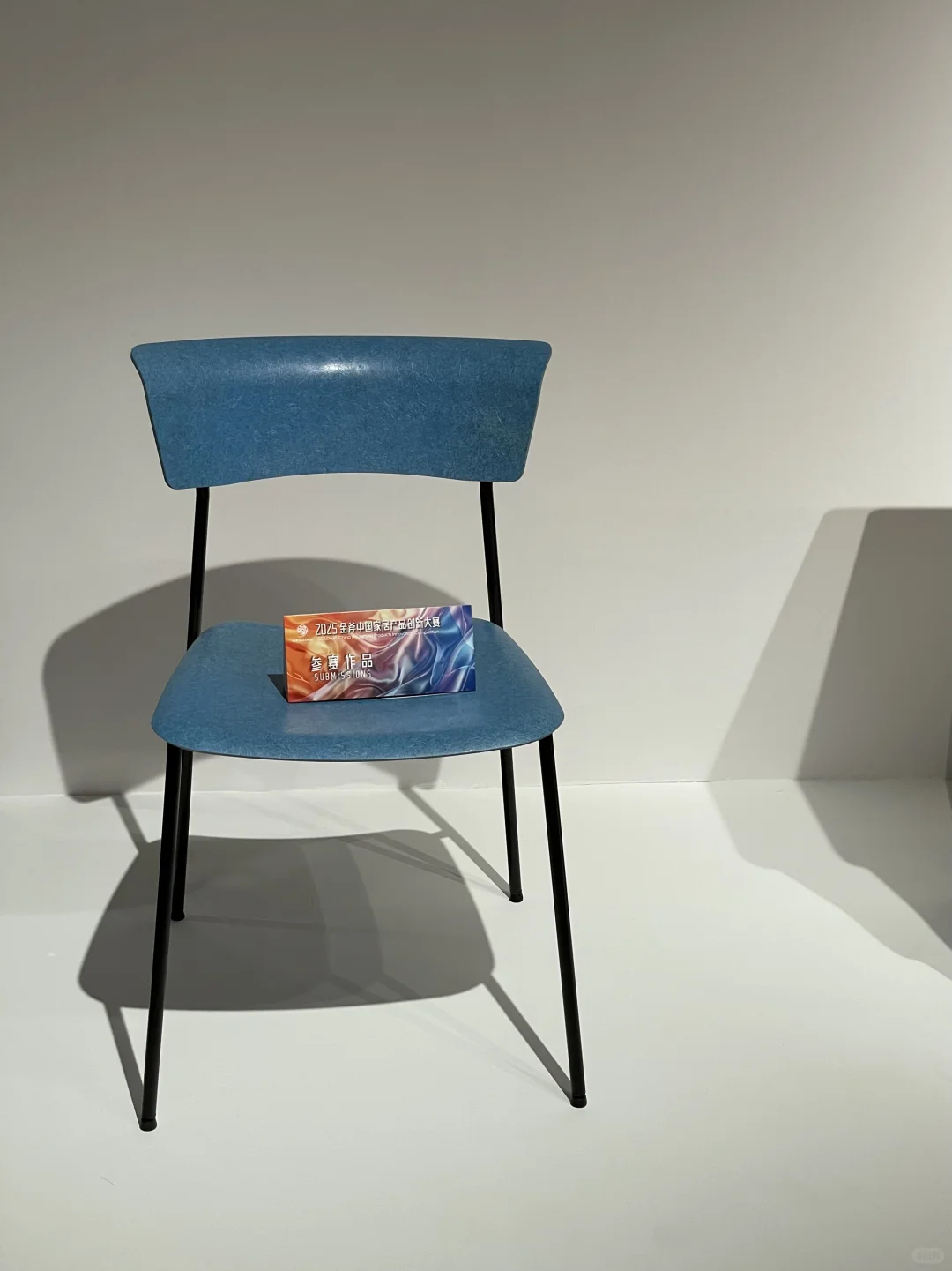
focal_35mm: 52
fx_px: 1908
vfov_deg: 36.8
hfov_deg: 28.0
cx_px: 476
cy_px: 636
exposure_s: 1/100
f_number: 2
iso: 100
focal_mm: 6
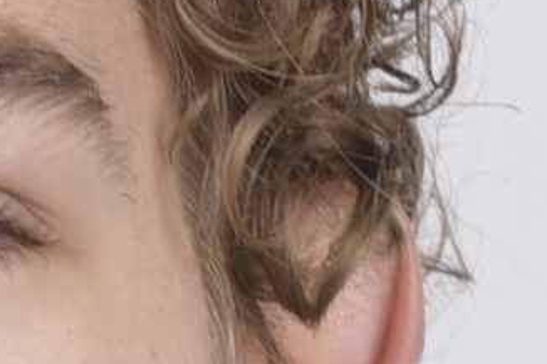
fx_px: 9628
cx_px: -359
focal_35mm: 634
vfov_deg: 2.2
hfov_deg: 3.2
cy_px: 610
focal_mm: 85
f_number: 11
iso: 200
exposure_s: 1/125
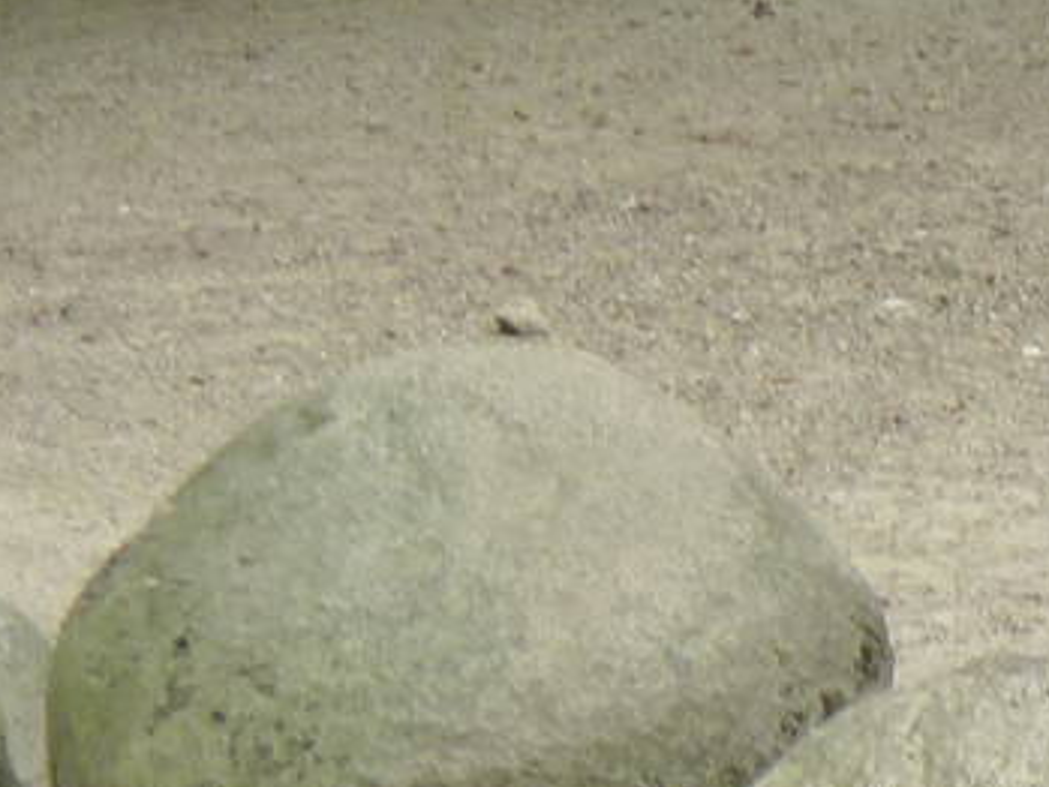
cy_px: 231
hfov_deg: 2.1
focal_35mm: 962
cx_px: 2101
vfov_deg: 1.5
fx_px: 29162
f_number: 4.6
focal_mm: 34.4
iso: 160
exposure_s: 1/80
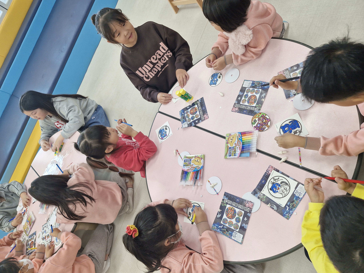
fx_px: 242
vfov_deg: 58.9
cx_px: 182
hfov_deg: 73.9
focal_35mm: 23
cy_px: 136
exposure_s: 1/120
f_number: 1.8
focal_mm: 5.54
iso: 64
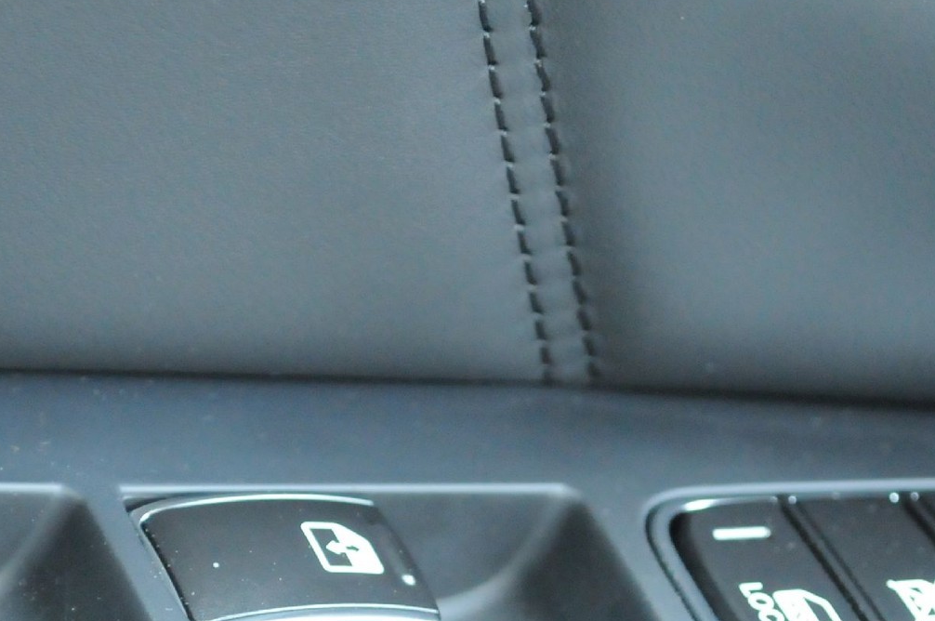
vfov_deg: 8.3
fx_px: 4254
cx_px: 562
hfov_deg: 12.5
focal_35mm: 164
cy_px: 581
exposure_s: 1/80
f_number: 5.6
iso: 2000
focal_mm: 44
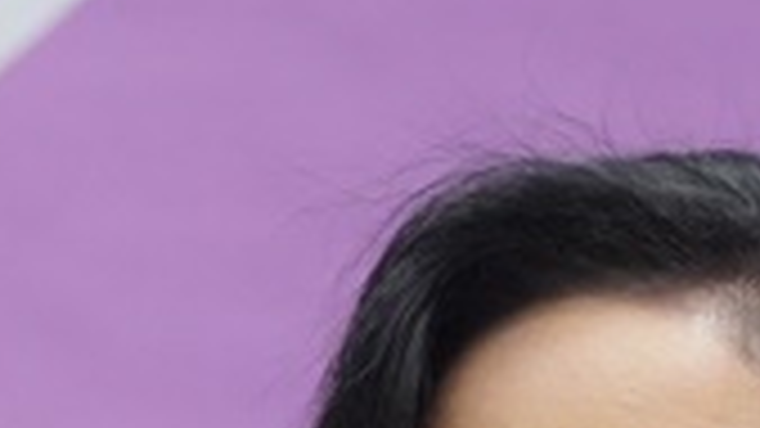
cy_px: 1307
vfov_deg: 1.6
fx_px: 15273
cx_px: -153
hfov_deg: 2.8
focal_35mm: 758
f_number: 4
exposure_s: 1/160
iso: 4000
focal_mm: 91
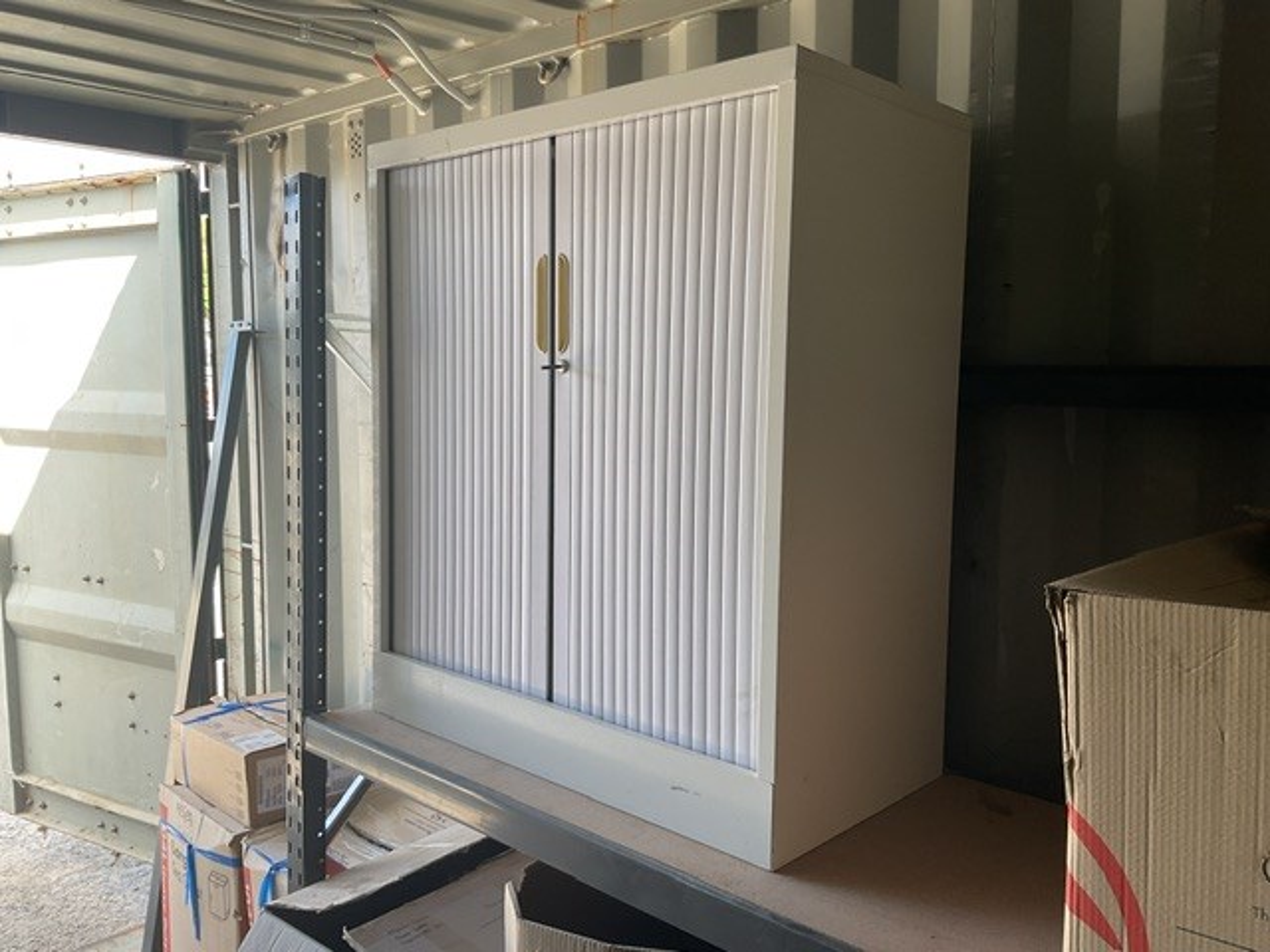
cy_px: 476
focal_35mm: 29
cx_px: 635
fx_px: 1064
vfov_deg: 48.2
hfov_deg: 61.7
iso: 32
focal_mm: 3
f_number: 1.8
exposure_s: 1/120
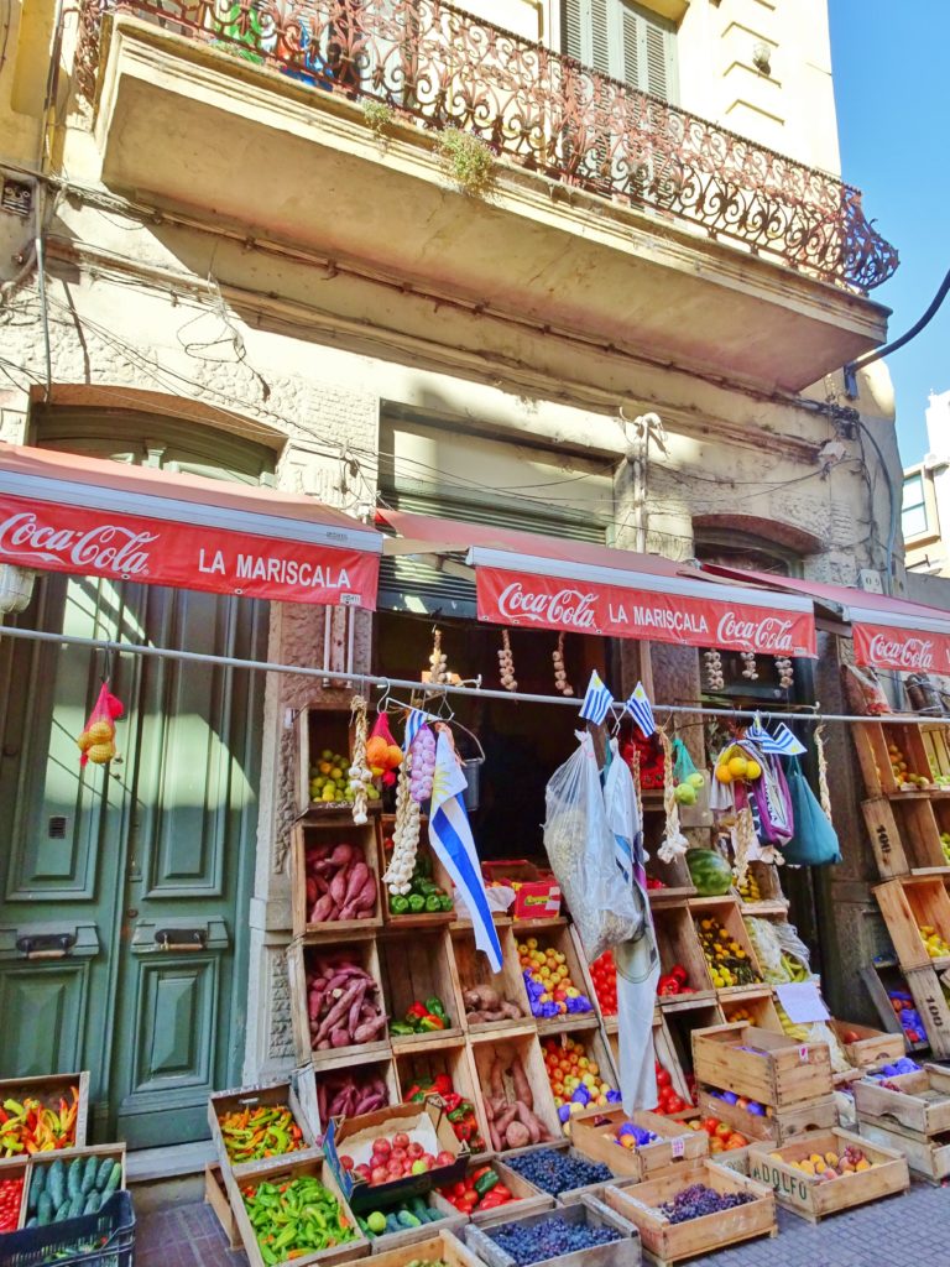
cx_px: 475
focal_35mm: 24
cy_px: 634
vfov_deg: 71.6
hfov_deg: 56.8
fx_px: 878
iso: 80
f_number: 3.5
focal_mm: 4.1
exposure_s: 1/100
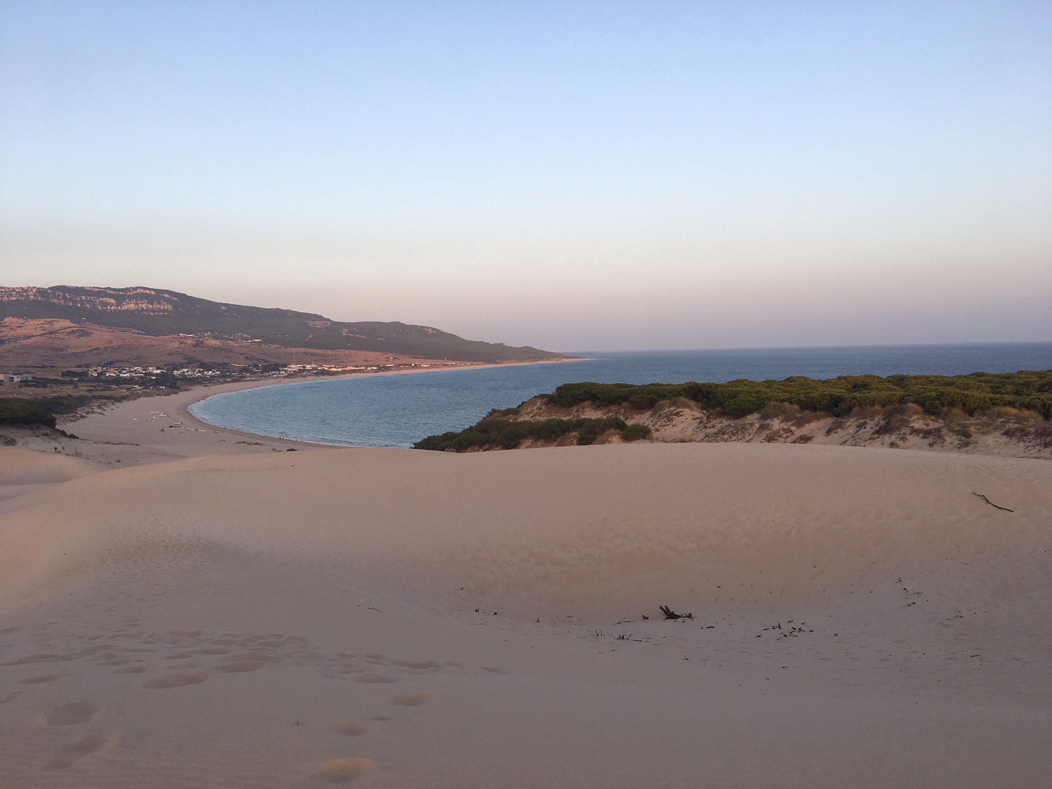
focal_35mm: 29
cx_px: 526
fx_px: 881
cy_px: 394
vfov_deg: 48.2
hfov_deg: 61.7
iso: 25
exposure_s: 1/340
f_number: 2.2
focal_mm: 4.15
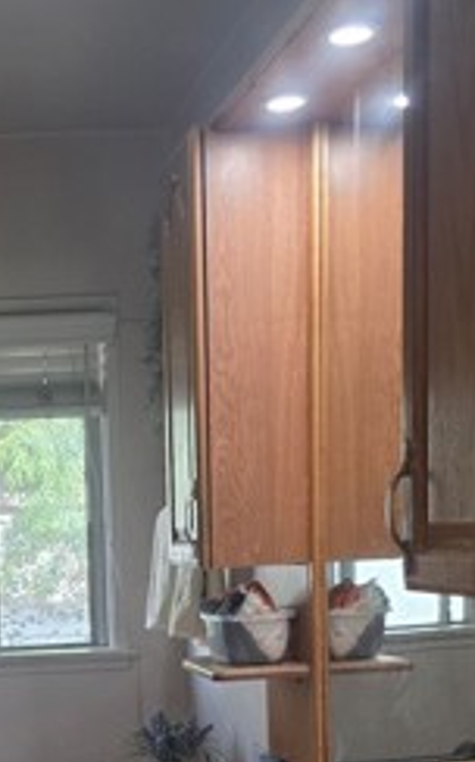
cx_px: -16
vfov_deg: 30.5
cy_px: 696
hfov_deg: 19.6
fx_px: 1329
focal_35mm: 64
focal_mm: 6.3
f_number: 1.7
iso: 200
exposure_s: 1/120
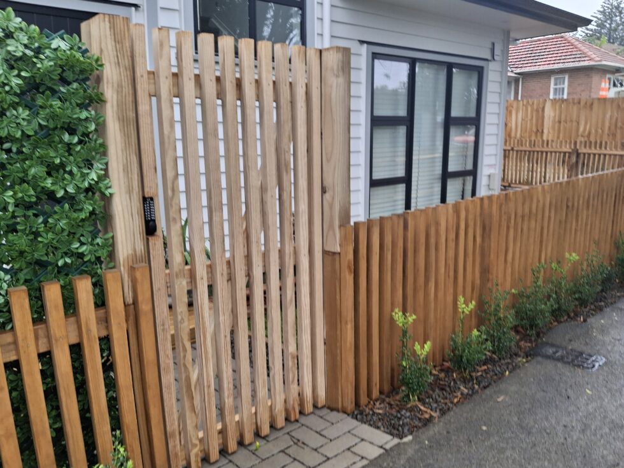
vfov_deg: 54.9
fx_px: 451
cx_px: 312
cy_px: 234
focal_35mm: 25
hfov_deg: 69.4
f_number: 1.8
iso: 32
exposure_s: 1/300
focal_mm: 4.69
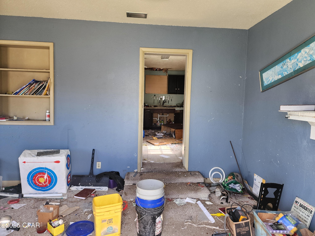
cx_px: 158
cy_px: 118
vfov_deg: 58.9
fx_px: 209
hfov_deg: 73.9
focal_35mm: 23
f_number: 1.8
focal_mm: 6.4
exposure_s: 1/120
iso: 160
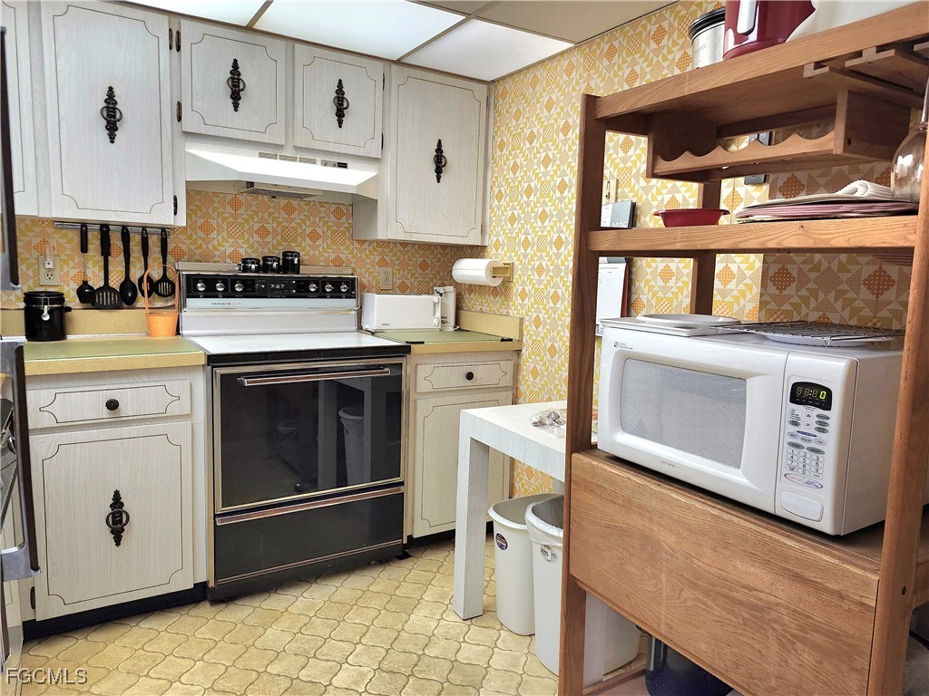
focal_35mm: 23
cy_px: 348
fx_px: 617
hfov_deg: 73.9
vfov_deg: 58.9
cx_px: 464
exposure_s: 1/120
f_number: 1.8
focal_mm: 5.54
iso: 500
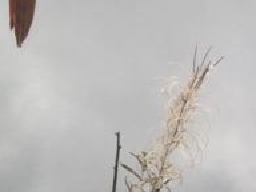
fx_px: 1339
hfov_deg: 10.1
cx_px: -269
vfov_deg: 8.1
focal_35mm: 181
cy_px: -71
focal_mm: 4.15
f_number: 2.2
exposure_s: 1/191
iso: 32
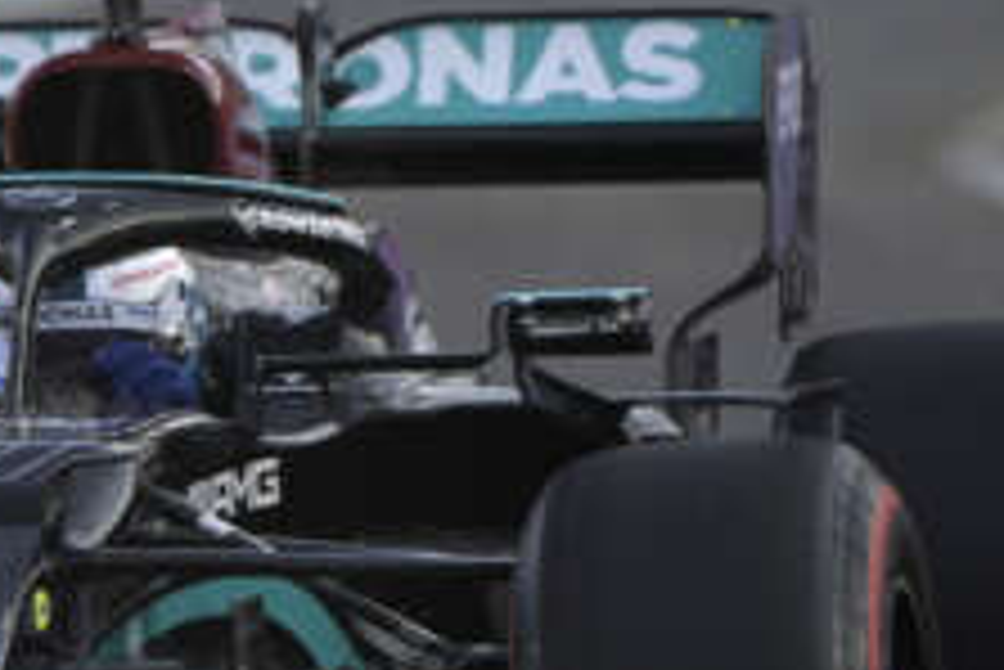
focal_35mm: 1248
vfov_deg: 1.1
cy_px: 378
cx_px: 59
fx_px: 34827
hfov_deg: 1.7
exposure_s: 1/1600
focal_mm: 400
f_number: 5.6
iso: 1000
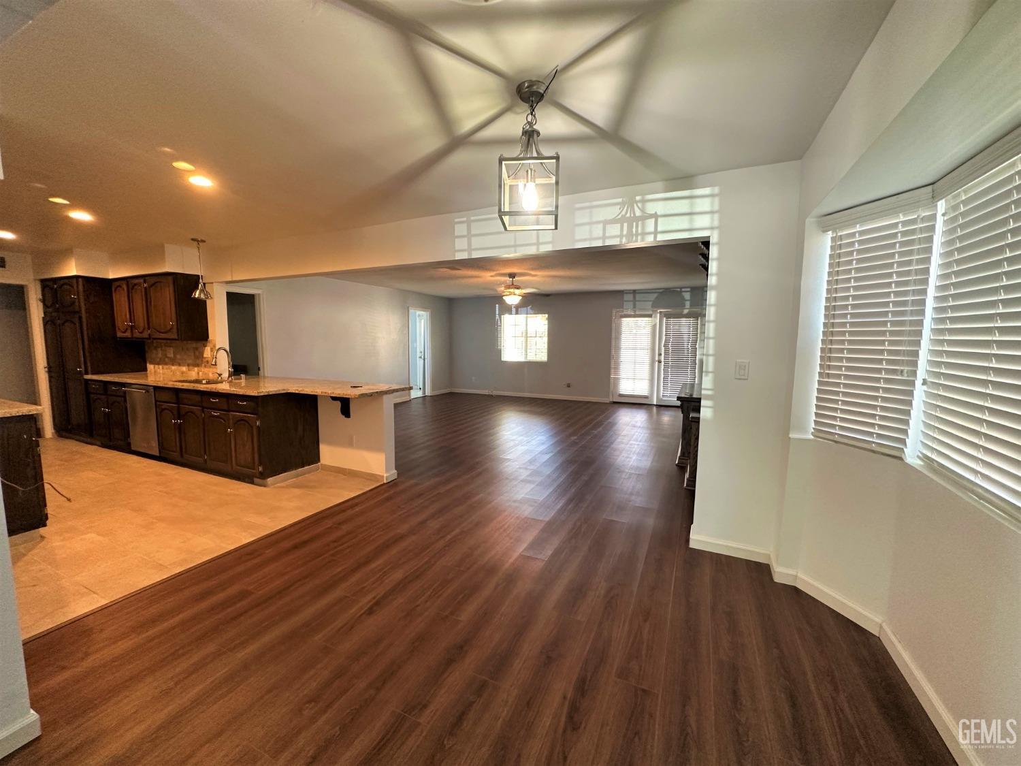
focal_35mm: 14
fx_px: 413
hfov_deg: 102.1
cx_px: 510
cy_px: 383
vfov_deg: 85.7
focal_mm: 2.22
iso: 250
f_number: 2.2
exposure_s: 1/60
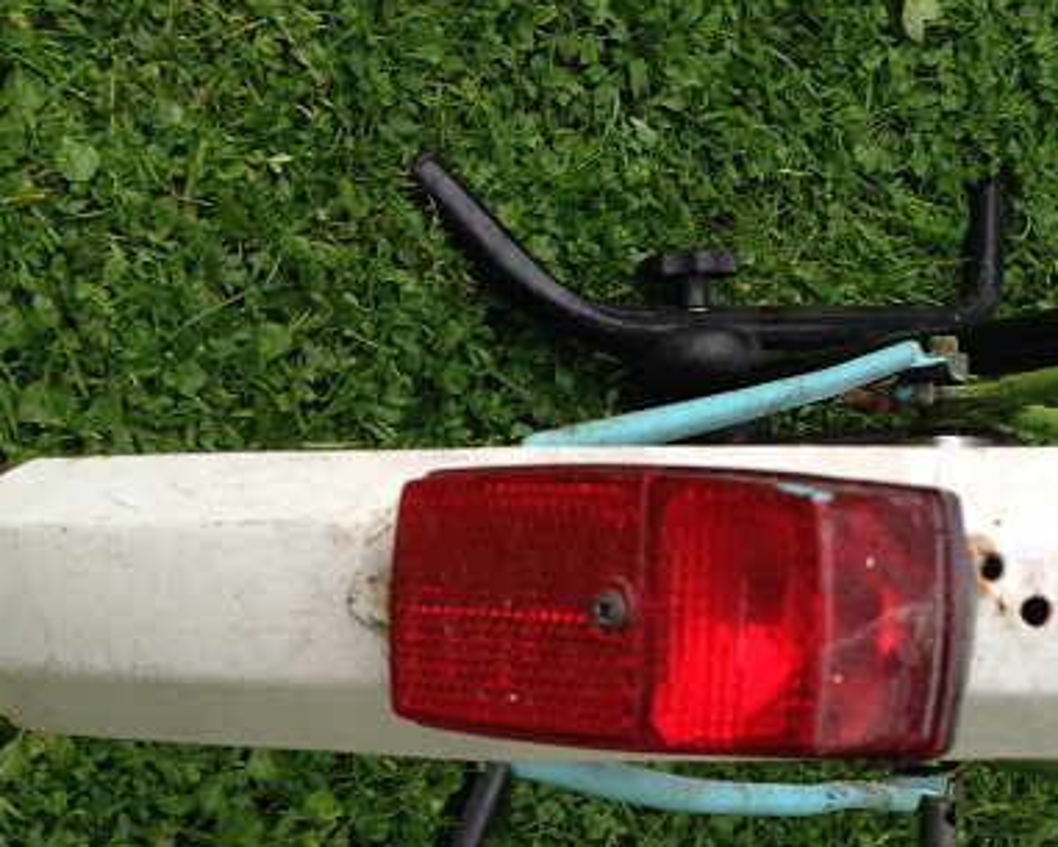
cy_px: 511
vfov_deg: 22.1
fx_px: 2161
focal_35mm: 69
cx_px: 711
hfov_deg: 27.3
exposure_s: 1/120
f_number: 2.4
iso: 64
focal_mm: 4.12
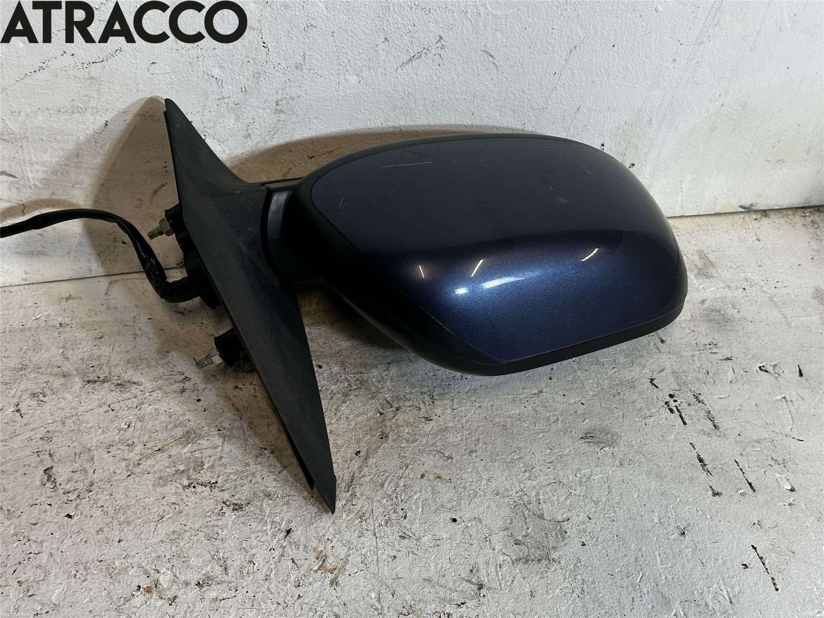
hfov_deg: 39.7
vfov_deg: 30.3
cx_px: 412
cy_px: 309
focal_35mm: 48
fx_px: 1143
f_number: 1.78
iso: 80
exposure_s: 1/100
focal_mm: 6.86
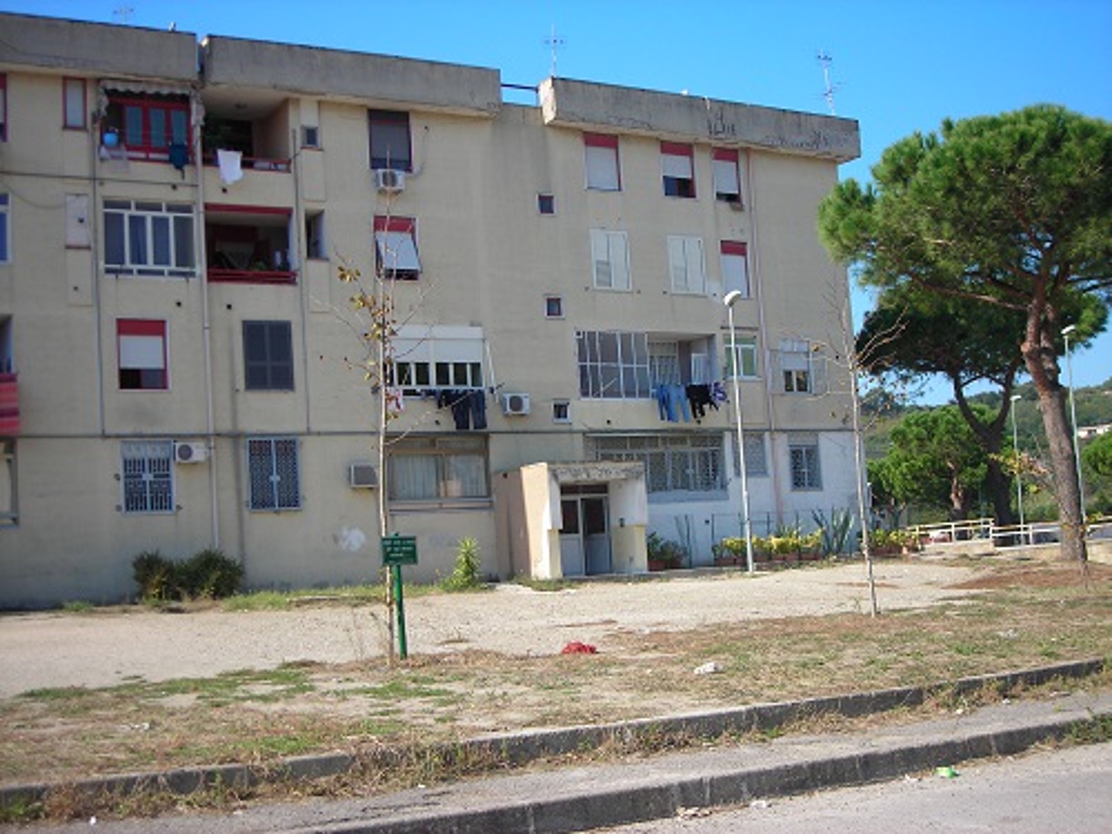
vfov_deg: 30.9
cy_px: 417
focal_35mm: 47
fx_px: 1510
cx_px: 556
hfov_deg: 40.4
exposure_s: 1/370
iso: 50
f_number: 3.4
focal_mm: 7.8
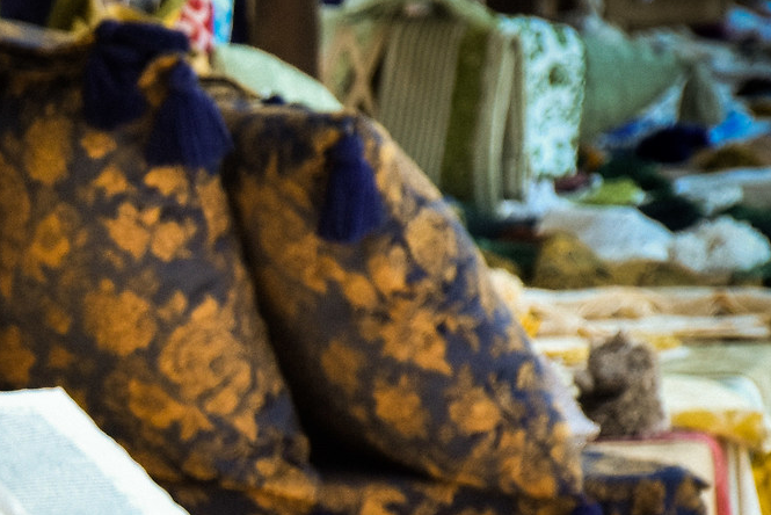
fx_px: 10434
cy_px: 619
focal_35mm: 487
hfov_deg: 4.2
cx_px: -424
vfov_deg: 2.8
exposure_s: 1/320
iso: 500
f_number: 5.6
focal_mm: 90
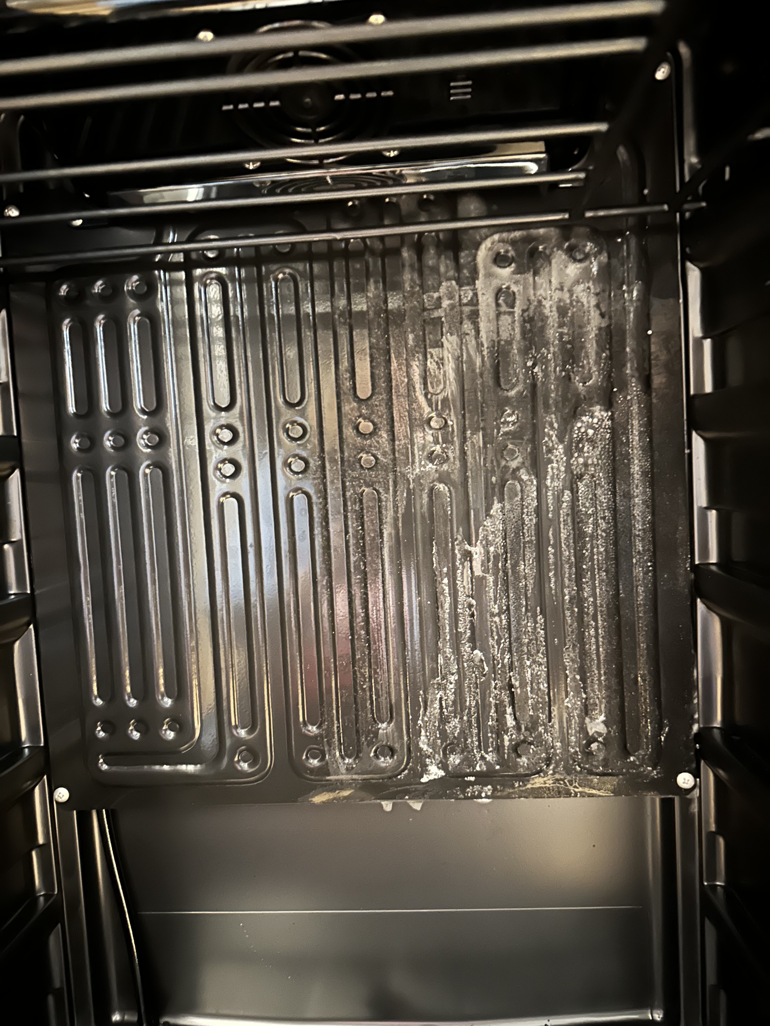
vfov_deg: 71.6
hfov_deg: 56.8
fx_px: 712
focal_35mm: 24
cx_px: 385
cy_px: 513
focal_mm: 6.86
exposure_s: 1/2
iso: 1600
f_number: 1.78
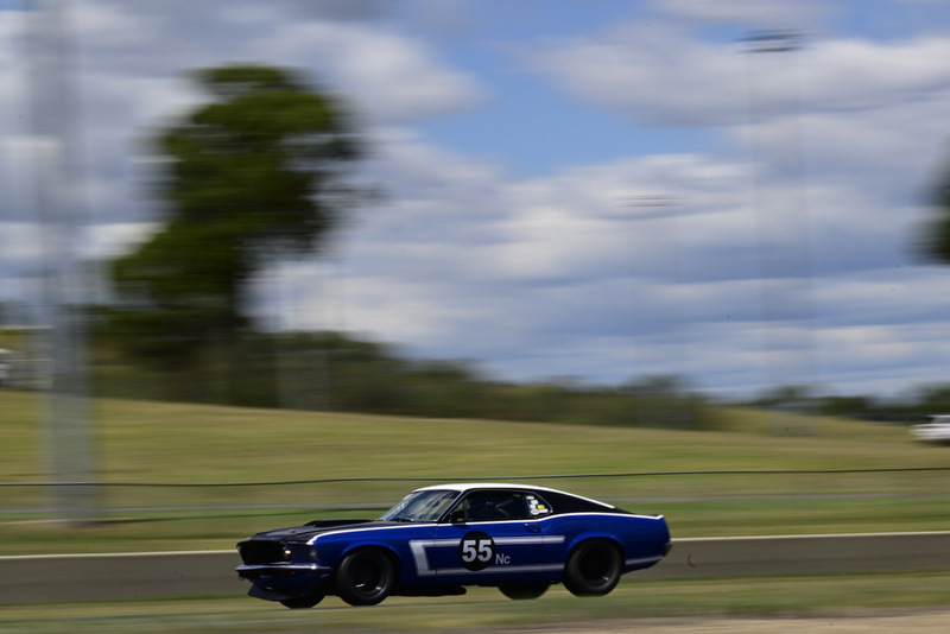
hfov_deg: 17.1
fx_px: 3168
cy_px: 317
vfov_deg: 11.4
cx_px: 475
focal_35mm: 120
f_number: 29
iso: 100
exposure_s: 1/50
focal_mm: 80
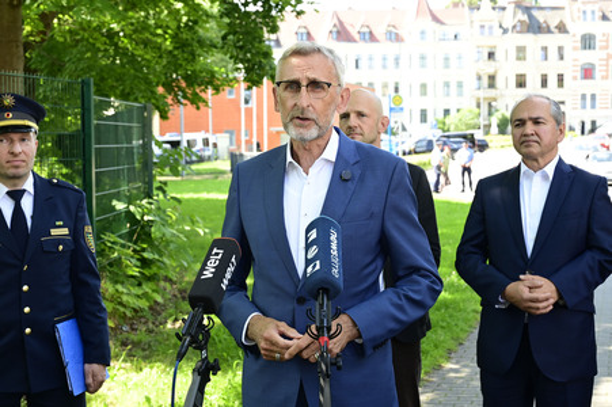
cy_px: 204
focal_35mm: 57
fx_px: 968
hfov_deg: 35.1
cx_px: 306
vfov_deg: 23.7
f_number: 8
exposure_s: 1/200
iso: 1000
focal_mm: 57
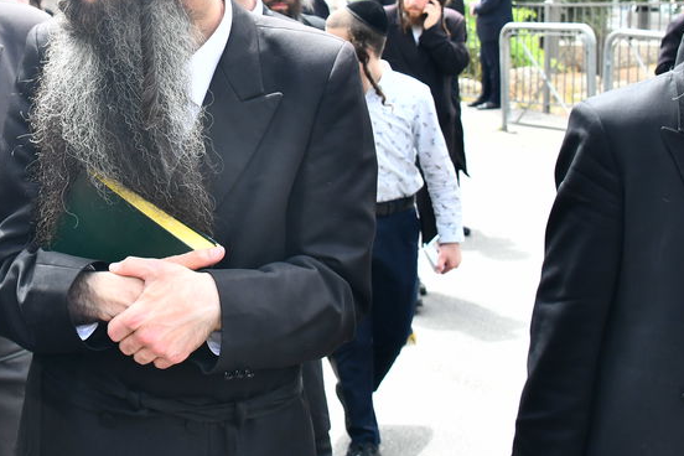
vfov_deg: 18.9
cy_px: 56
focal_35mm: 71
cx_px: 100
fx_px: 1349
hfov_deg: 27.7
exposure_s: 1/320
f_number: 5.6
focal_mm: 28
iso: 500
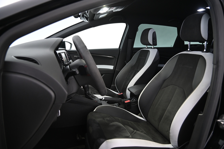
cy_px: 74
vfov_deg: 53.1
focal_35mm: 24
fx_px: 149
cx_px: 112
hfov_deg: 73.8
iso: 2000
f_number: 4
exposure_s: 1/20
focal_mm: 24
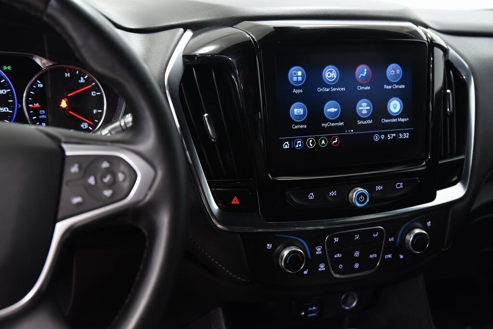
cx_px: 246
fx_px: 603
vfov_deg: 30.6
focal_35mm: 44
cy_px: 164
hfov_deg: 44.5
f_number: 4
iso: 1600
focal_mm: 44
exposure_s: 1/20
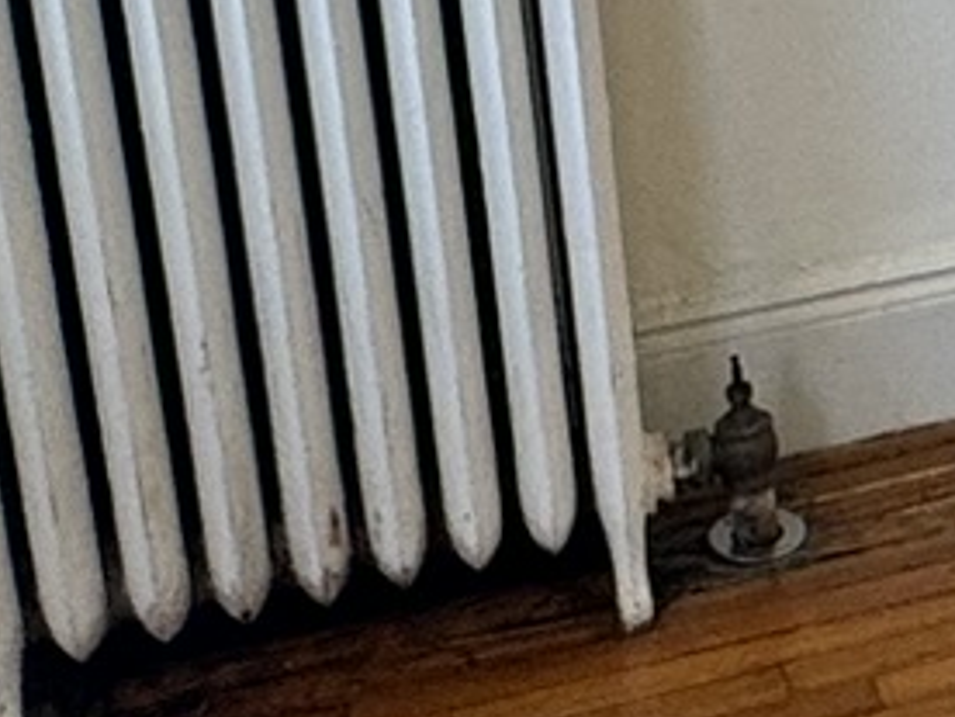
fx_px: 2869
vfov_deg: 13.7
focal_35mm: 104
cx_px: 1851
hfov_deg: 15.5
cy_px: -208
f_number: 2.2
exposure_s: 1/120
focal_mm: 2.22
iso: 125
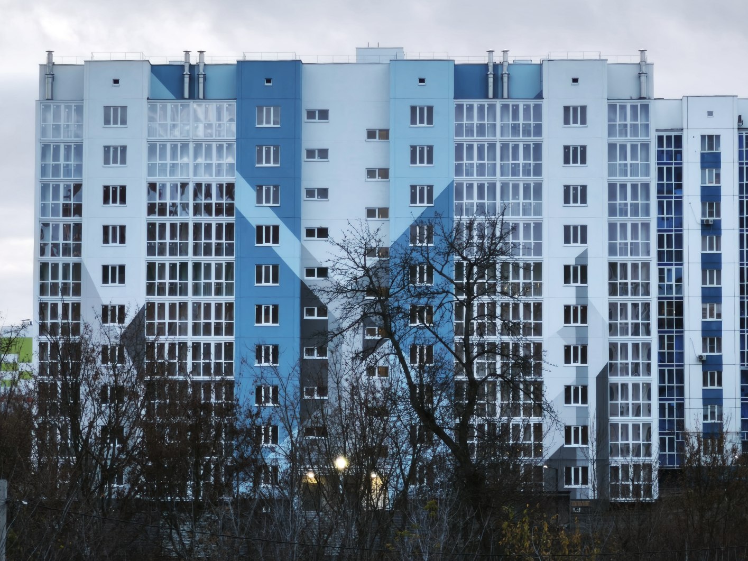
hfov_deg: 17.7
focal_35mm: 111
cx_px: 374
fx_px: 2398
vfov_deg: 13.3
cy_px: 280
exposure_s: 1/99.9
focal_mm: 7.1
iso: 800
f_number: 1.9
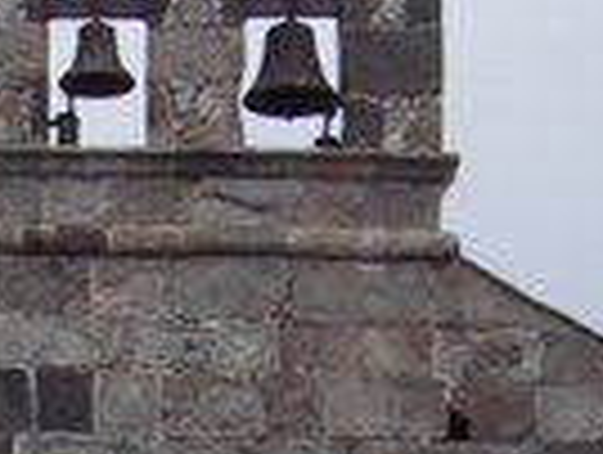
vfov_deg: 6.2
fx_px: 4084
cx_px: -27
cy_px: 917
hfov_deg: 8.4
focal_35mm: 234
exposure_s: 1/160
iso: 80
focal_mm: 8.1
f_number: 7
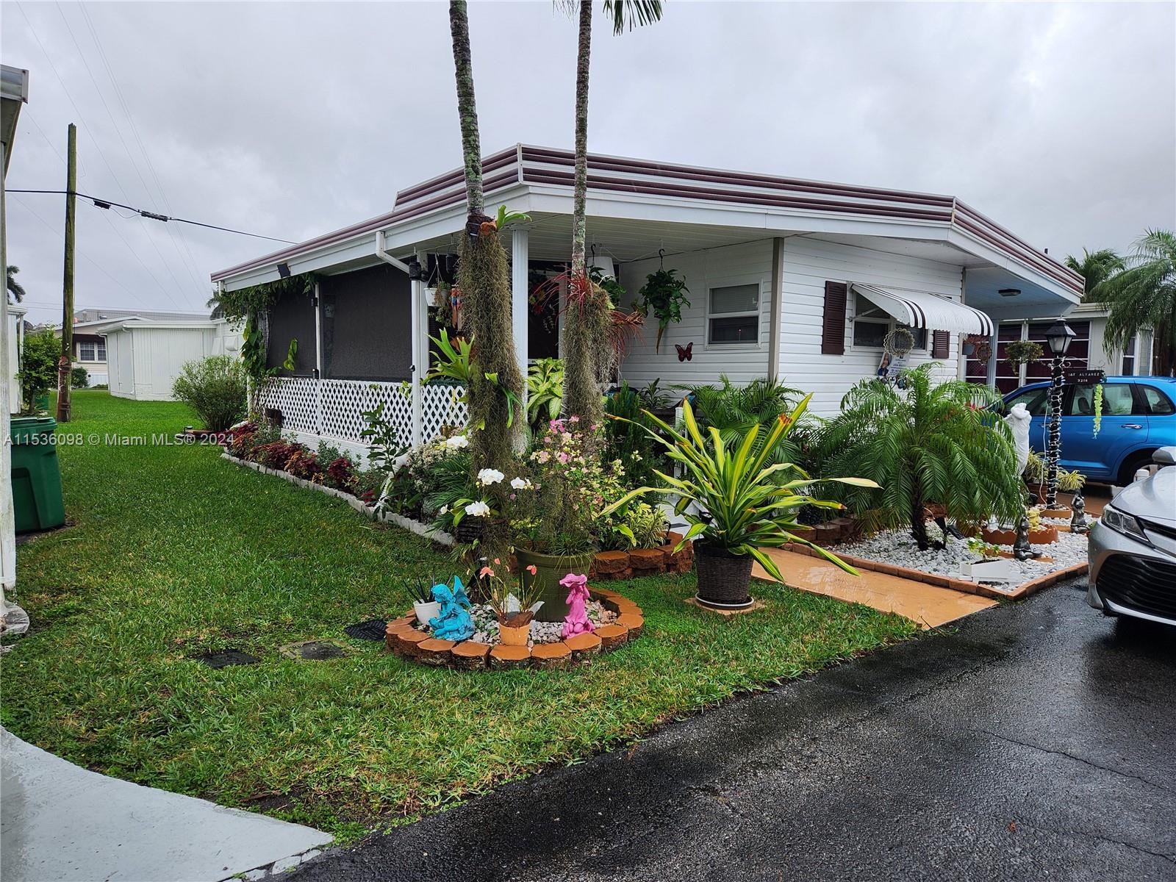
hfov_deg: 73.9
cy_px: 441
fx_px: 781
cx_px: 588
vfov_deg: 58.9
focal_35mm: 23
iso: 20
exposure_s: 1/356
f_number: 1.8
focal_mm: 5.4
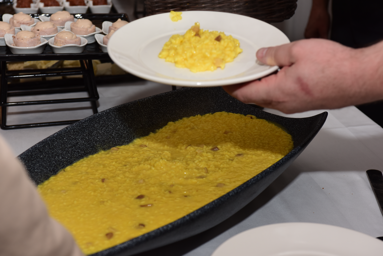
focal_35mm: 70
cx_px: 192
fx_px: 745
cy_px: 128
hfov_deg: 28.8
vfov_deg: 19.5
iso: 500
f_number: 6.3
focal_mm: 70
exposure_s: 1/60
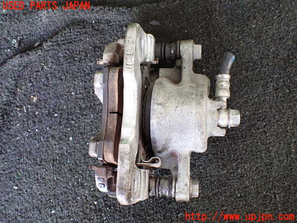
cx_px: 148
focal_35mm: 30
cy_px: 112
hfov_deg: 60.0
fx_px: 257
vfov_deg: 46.8
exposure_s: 1/100
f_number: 2.3
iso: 800
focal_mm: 5.4
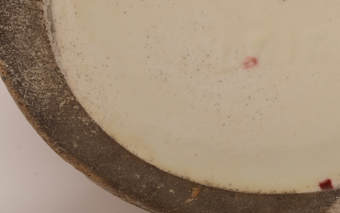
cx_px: 270
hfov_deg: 8.6
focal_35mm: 242
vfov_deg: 5.4
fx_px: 2247
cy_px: -55
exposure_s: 1/160
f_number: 25
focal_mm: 55
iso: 100
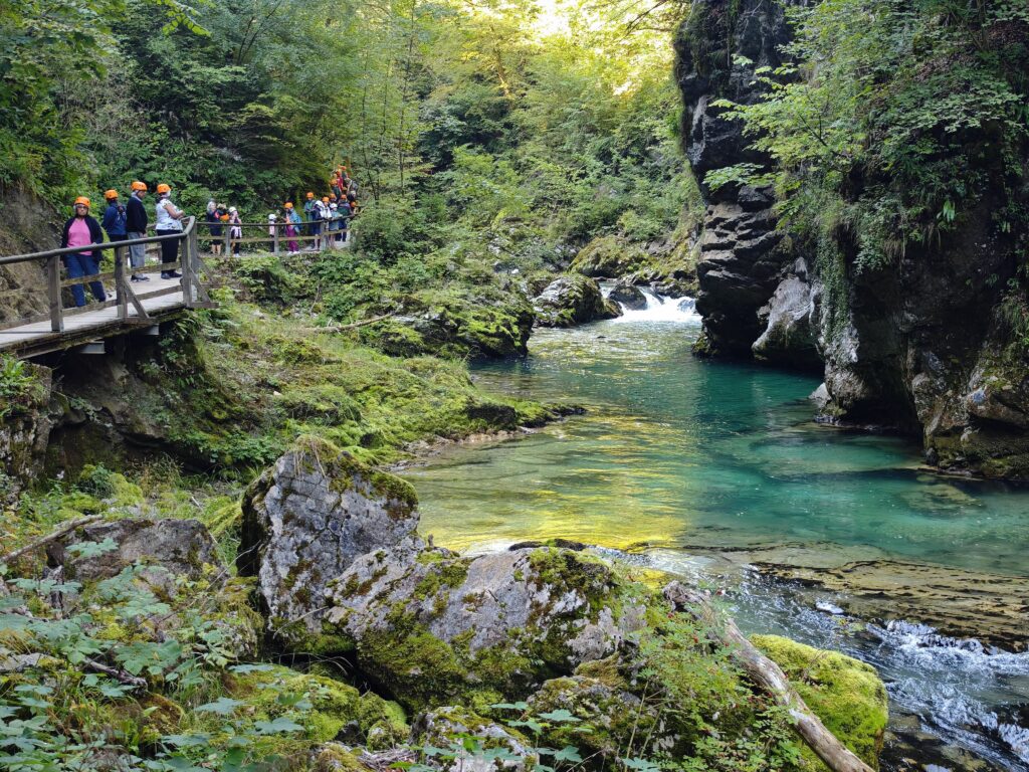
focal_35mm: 46
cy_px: 386
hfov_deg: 41.2
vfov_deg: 31.5
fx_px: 1367
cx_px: 514
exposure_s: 1/100
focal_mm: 8.72
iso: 227
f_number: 2
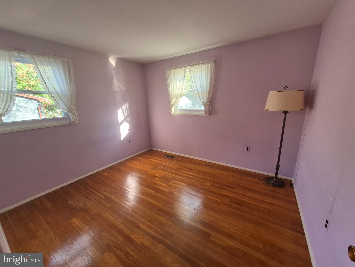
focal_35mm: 13
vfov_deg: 89.9
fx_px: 133
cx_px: 178
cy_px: 134
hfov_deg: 106.2
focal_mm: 1.74
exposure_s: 1/60
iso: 100
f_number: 2.2
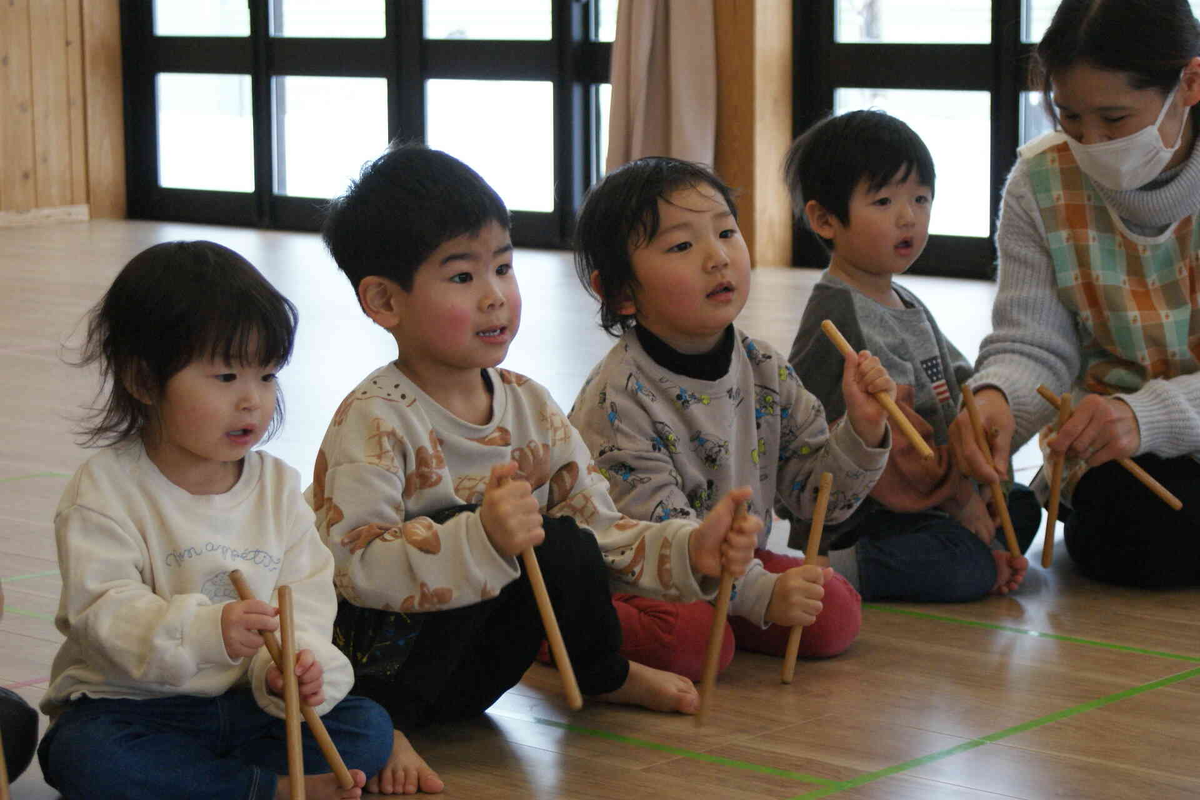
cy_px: 400
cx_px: 600
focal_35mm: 90
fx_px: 3000
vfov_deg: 15.2
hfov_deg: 22.6
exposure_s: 1/200
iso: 800
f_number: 7.1
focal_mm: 60
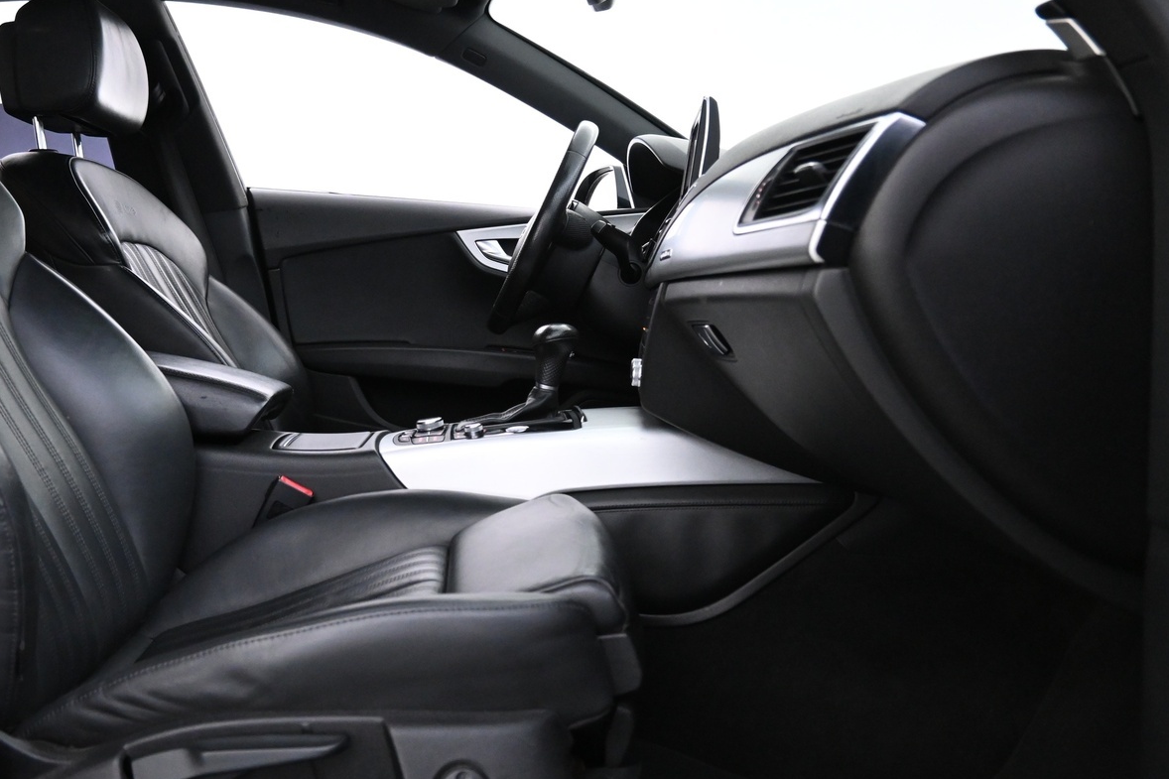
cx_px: 469
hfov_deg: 56.8
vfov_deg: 39.9
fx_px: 1071
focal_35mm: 33
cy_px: 421
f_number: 3.5
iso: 3200
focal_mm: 16
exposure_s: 1/25
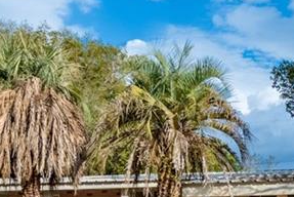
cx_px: 276
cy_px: 242
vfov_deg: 16.7
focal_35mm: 78
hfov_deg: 25.0
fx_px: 638
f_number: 8
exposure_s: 1/5000
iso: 400
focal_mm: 14
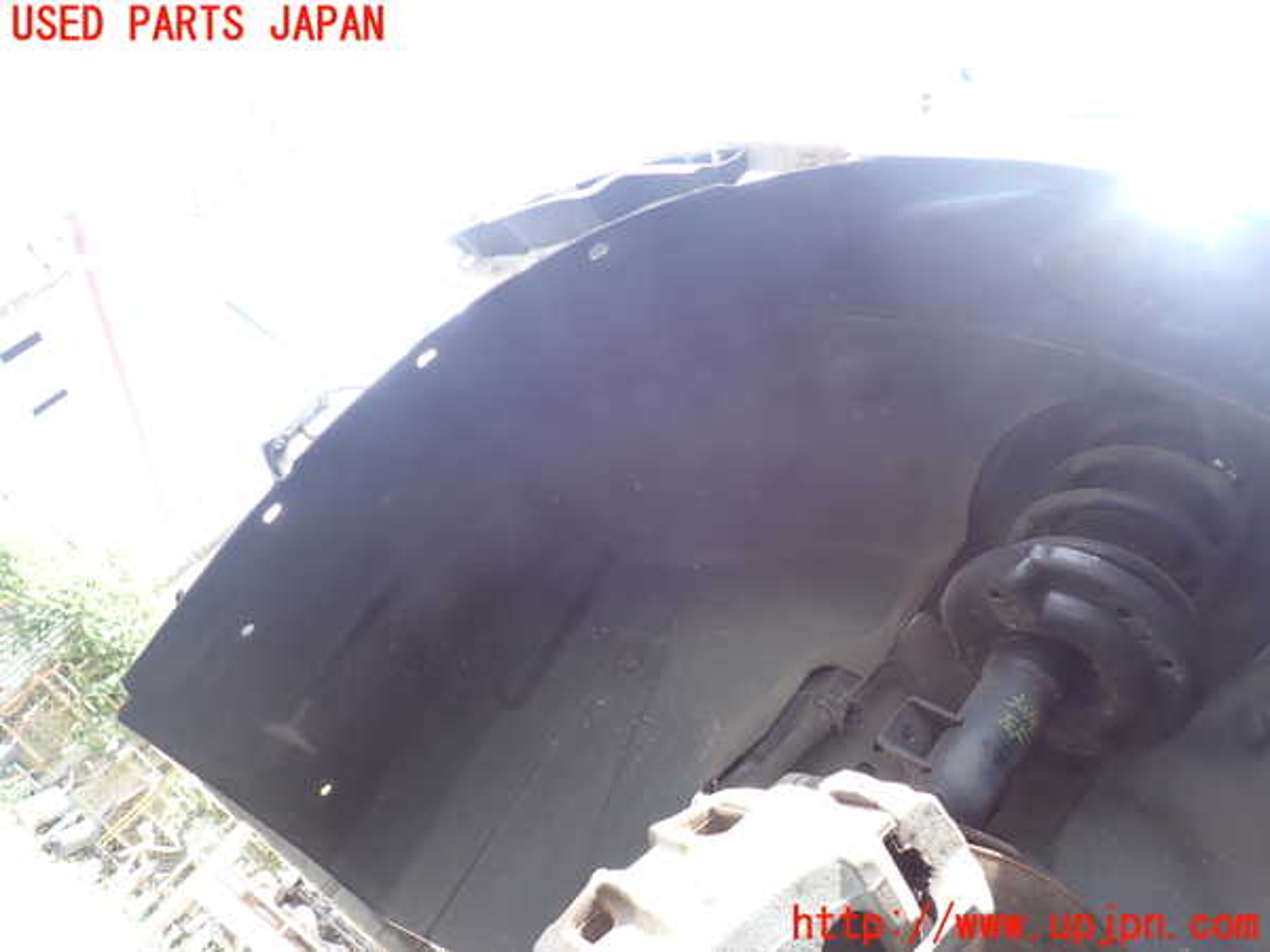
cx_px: 635
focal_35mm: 25
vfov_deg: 54.9
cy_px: 476
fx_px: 917
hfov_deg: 69.4
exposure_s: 1/80
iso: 100
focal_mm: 4.5
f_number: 2.8
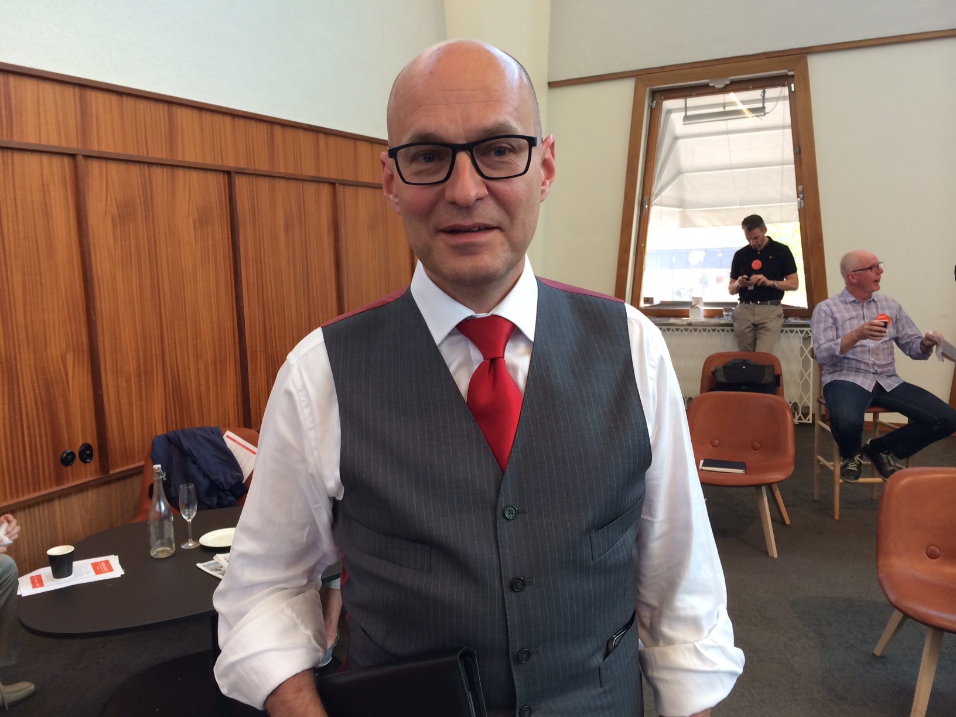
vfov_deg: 46.8
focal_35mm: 30
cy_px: 358
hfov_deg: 60.0
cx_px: 478
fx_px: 829
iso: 40
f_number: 2.2
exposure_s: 1/40
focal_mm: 4.12
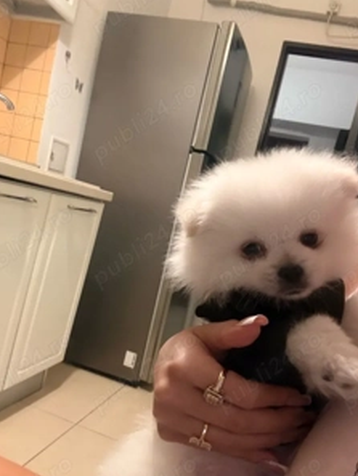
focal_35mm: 31
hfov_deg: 45.5
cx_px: 177
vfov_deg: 58.2
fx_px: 427
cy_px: 266
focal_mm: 2.69
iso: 250
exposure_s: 1/33
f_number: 1.9
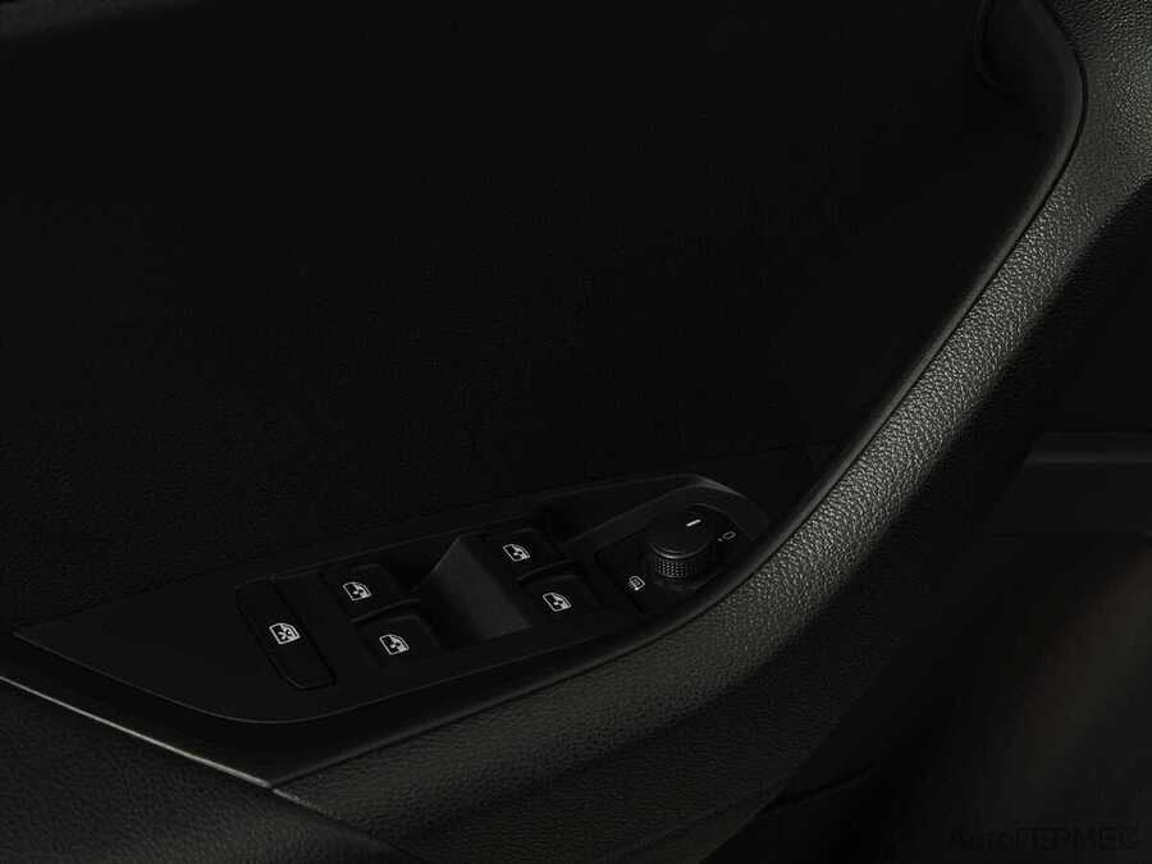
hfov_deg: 39.7
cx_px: 576
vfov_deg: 30.3
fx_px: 1597
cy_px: 432
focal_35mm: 48
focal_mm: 6.86
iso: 320
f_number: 1.78
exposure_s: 1/33
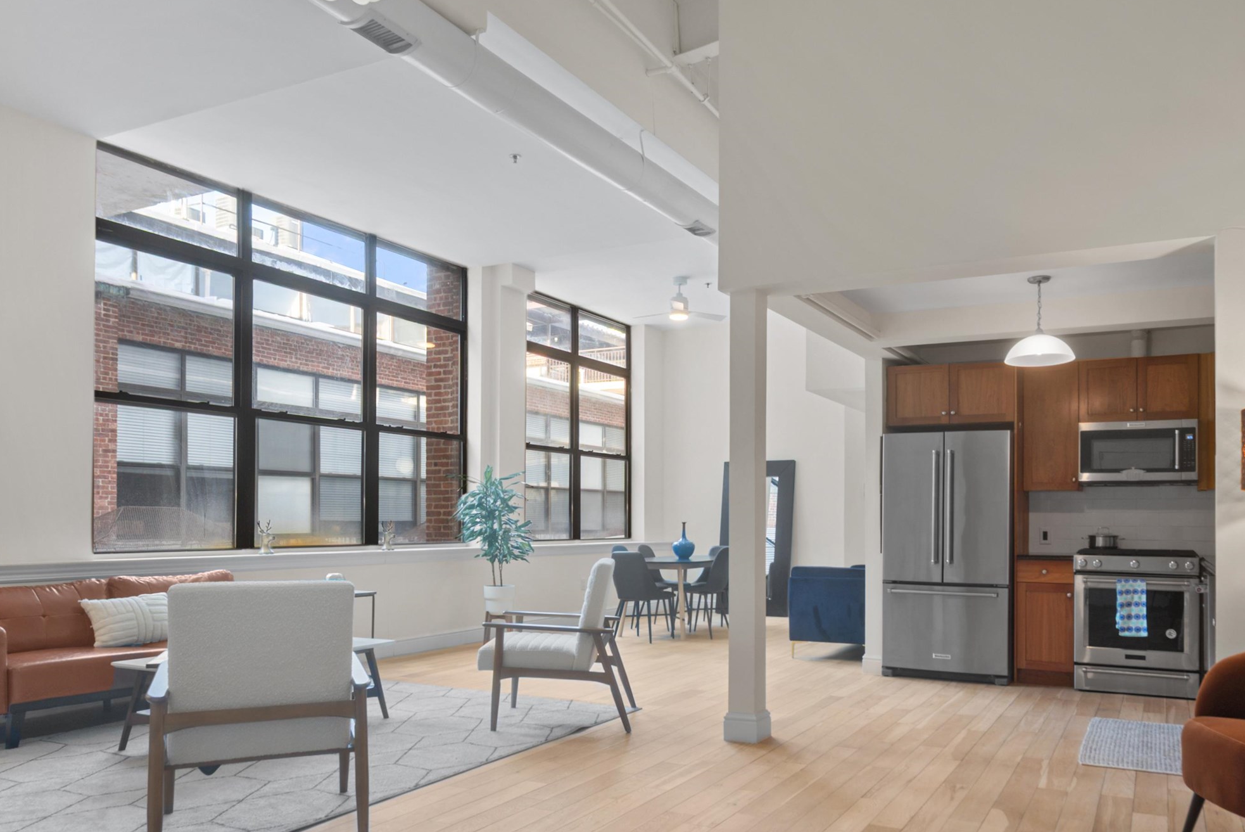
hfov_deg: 71.0
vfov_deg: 51.0
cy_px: 504
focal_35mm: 25
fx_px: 865
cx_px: 721
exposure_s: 1/2
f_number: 8
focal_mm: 16
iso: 100
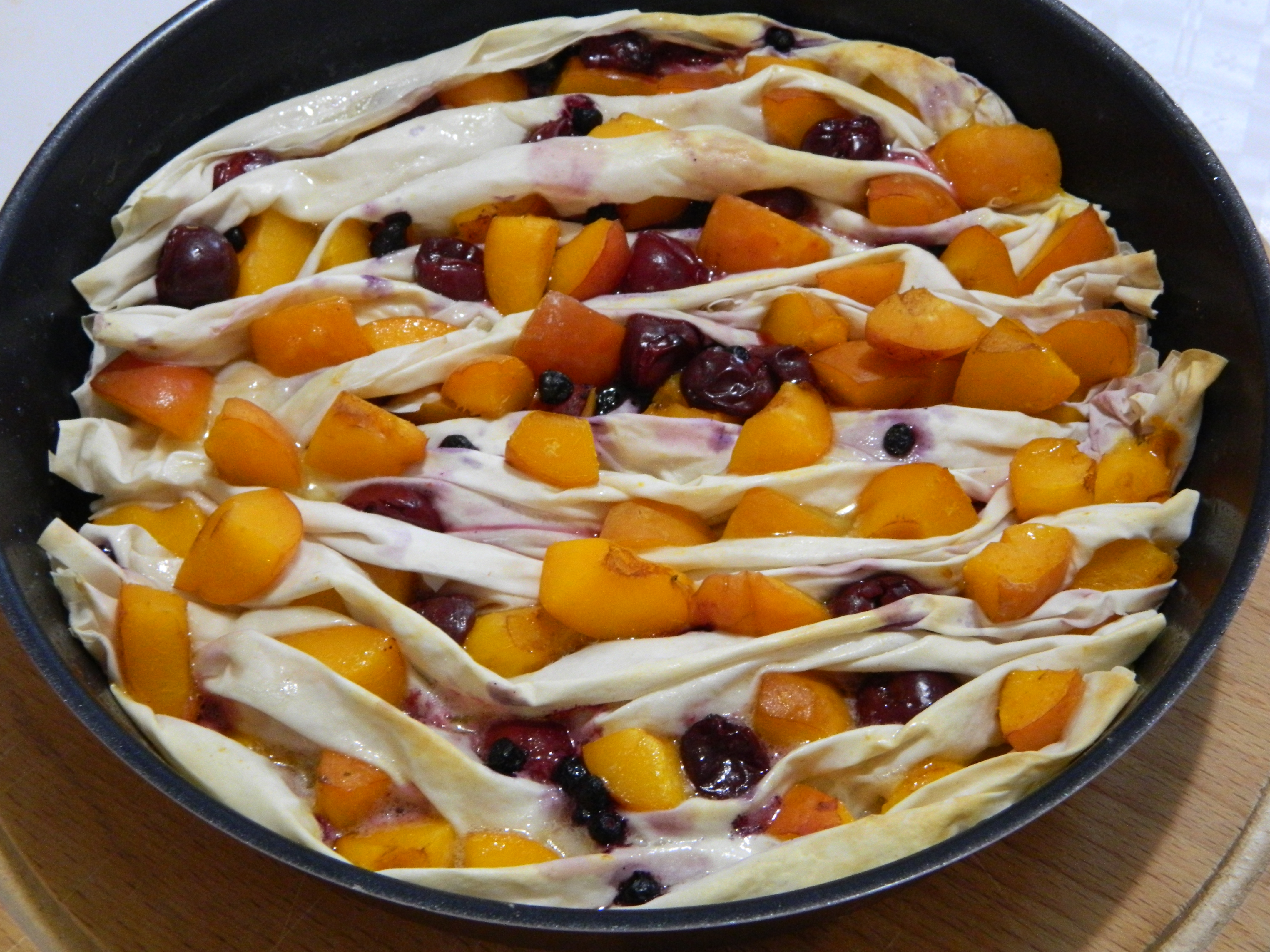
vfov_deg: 30.9
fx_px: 1724
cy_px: 476
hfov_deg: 40.4
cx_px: 635
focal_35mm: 47
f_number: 3.6
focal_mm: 8.4
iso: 400
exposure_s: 1/8
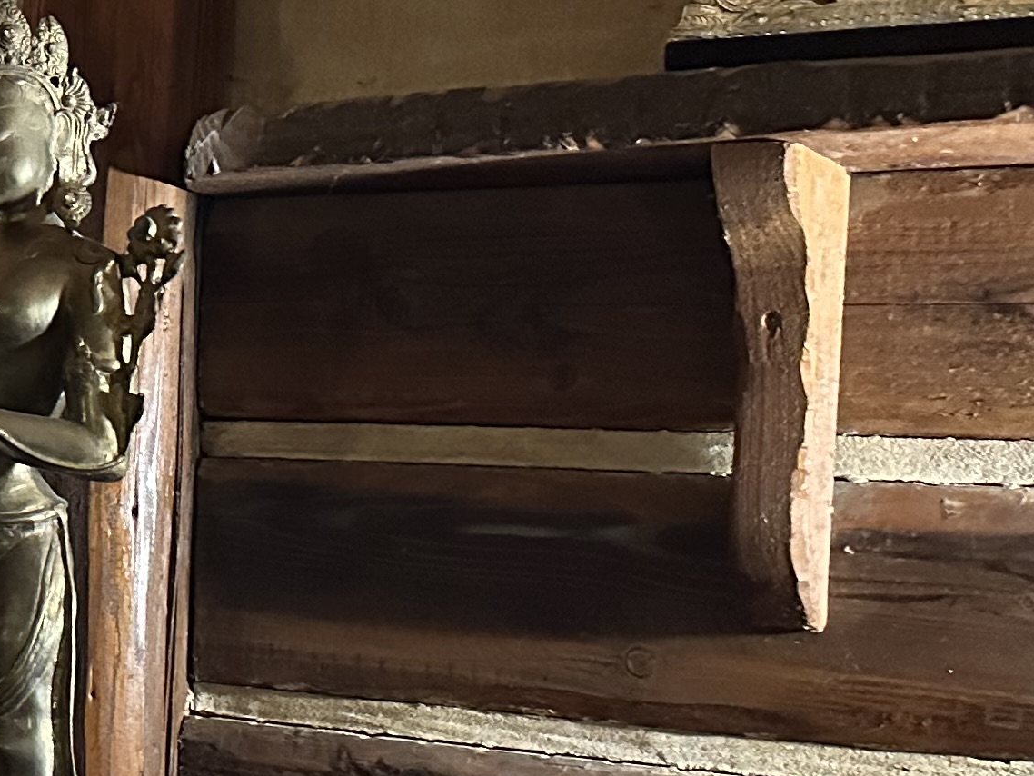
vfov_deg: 17.4
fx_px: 2540
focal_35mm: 85
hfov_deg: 18.4
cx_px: -797
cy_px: 371
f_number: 1.78
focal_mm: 6.86
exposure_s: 1/33
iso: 800
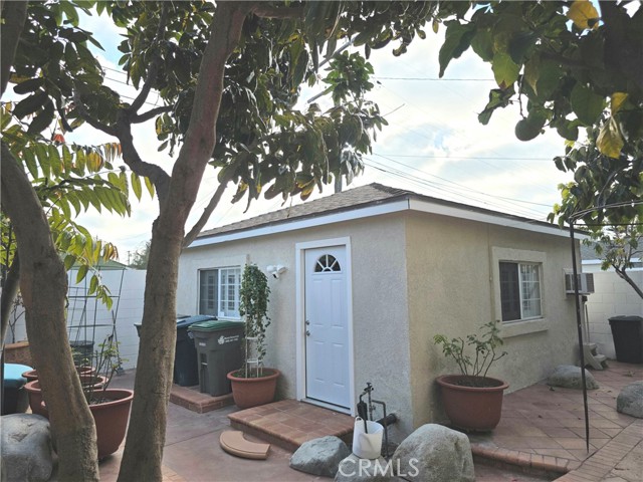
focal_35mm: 23
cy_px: 241
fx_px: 427
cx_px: 322
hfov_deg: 73.9
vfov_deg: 58.9
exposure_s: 1/10000
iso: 80
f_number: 1.7
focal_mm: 6.3
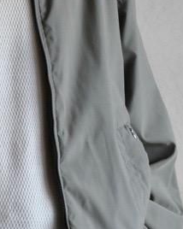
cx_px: -32
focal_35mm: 323
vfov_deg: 6.0
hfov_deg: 4.8
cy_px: 164
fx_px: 2189
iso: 1250
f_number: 4
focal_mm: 52
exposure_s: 1/125
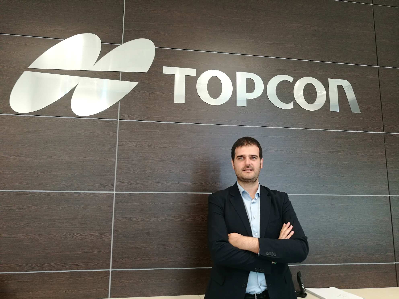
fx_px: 311
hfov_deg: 65.3
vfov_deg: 51.4
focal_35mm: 27
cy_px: 150
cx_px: 200
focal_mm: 4.5
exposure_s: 1/30
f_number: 2.2
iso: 200
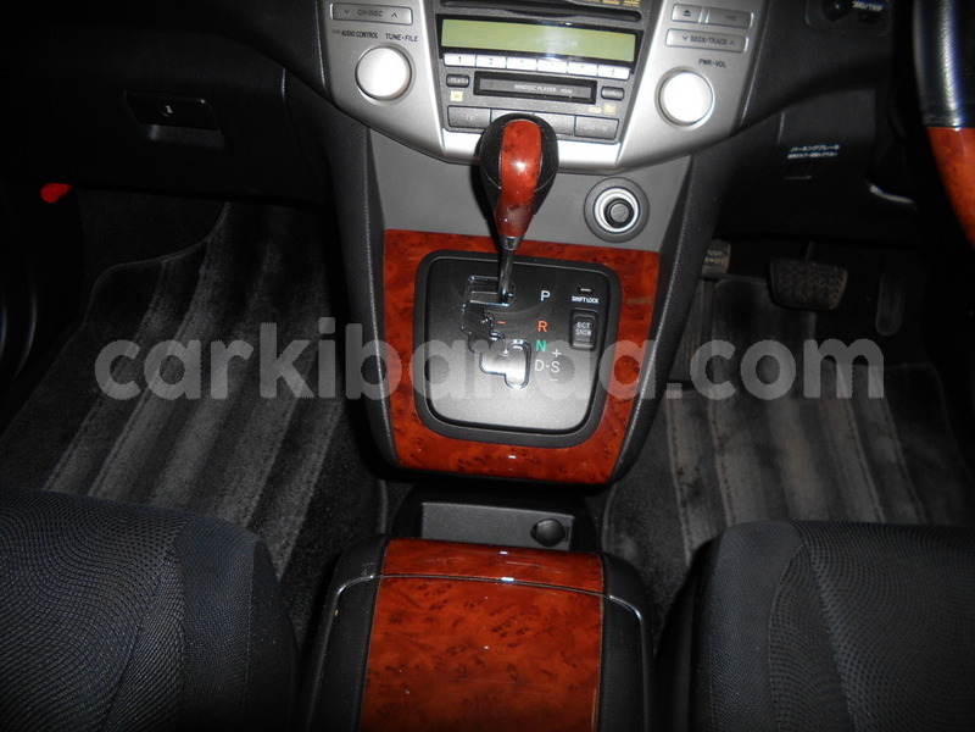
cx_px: 488
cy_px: 366
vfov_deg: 26.1
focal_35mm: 56
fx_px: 1577
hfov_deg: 34.3
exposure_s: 1/60
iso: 100
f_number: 4.9
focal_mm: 10
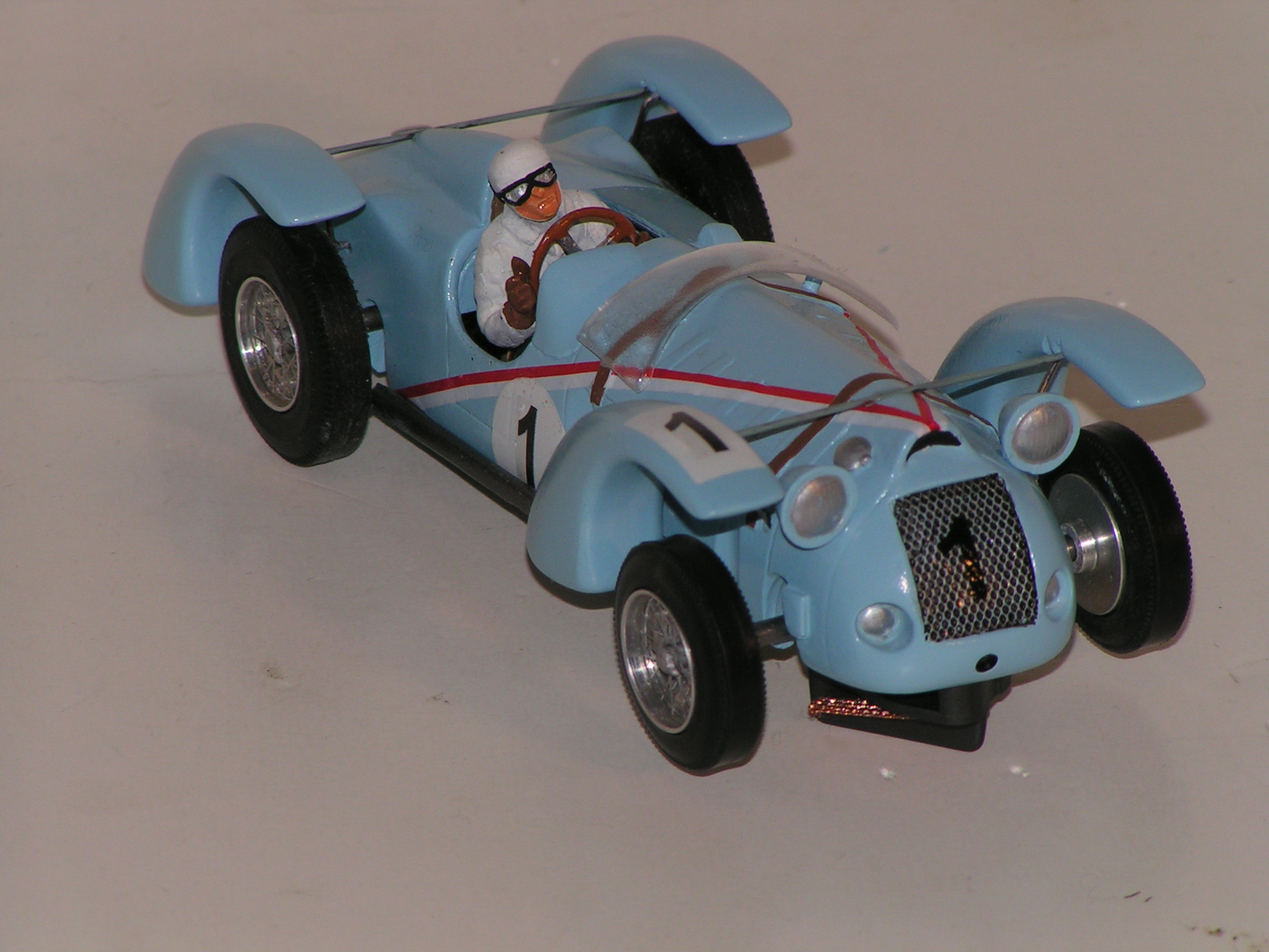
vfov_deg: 4.8
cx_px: 634
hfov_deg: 6.4
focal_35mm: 311
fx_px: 11401
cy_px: 476
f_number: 5.6
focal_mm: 47.6
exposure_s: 1/320
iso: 50
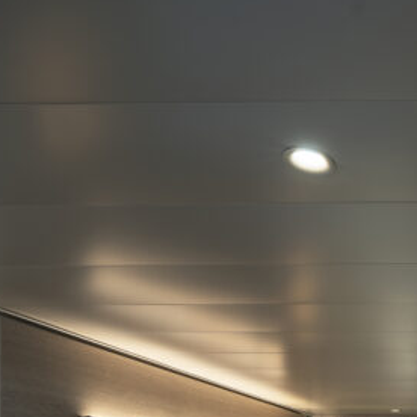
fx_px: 559
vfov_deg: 33.5
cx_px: 547
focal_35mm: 41
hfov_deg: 31.3
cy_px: 496
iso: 200
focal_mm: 13
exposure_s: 1/30
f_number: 8
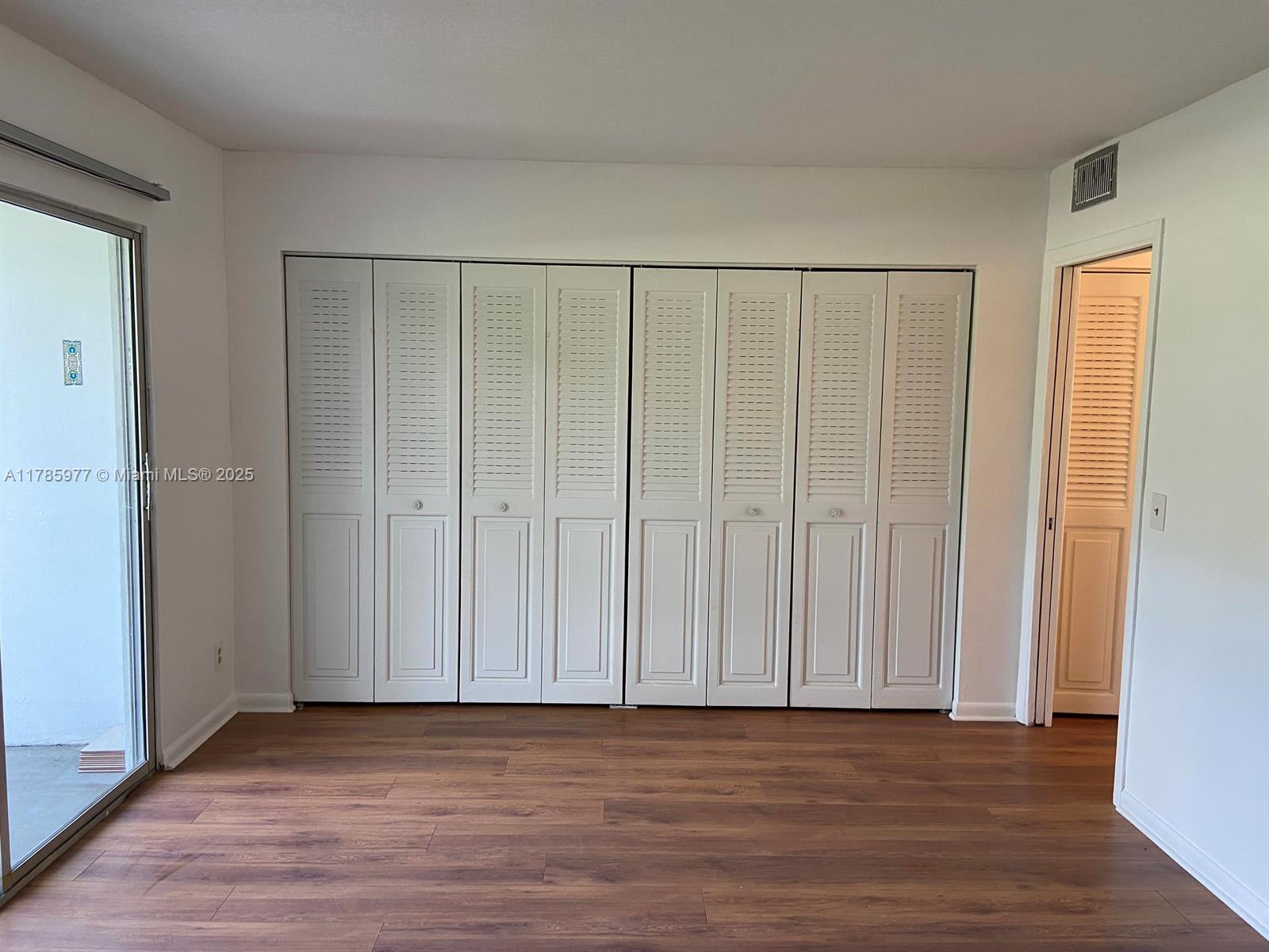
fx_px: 953
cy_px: 476
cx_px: 634
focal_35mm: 26
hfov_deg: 67.3
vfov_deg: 53.1
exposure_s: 1/60
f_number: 1.8
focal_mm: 4.25
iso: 100
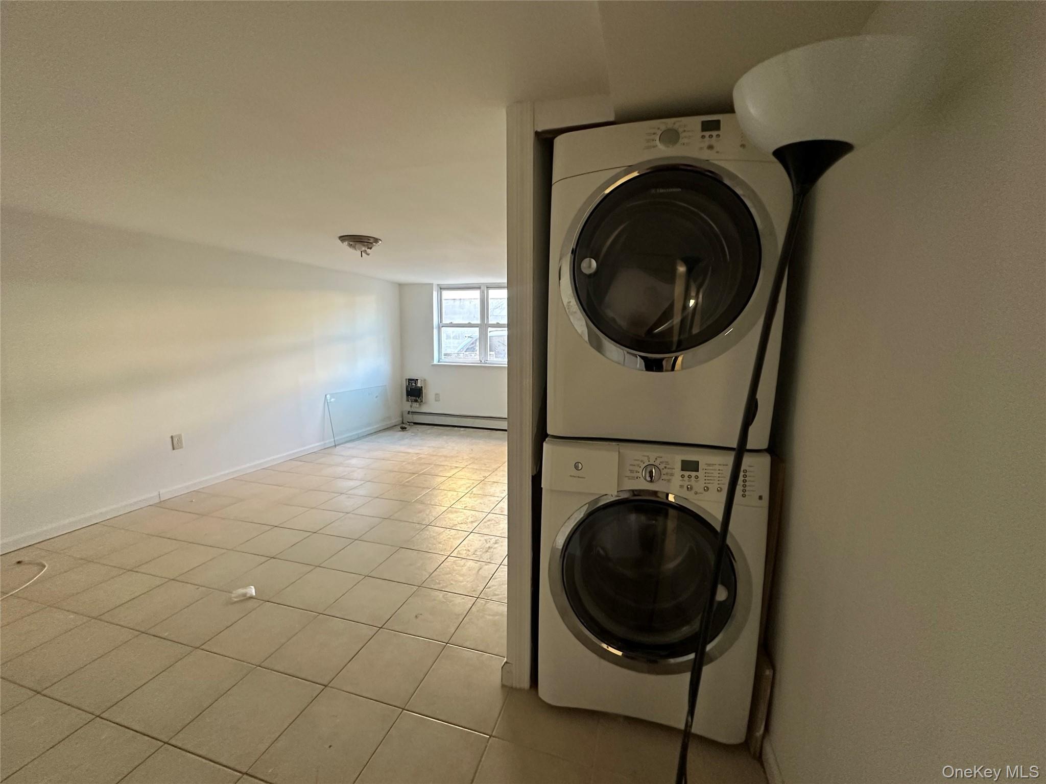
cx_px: 523
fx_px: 423
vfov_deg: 85.7
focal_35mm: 14
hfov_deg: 102.1
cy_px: 392
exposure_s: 1/60
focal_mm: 2.22
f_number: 2.2
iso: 400
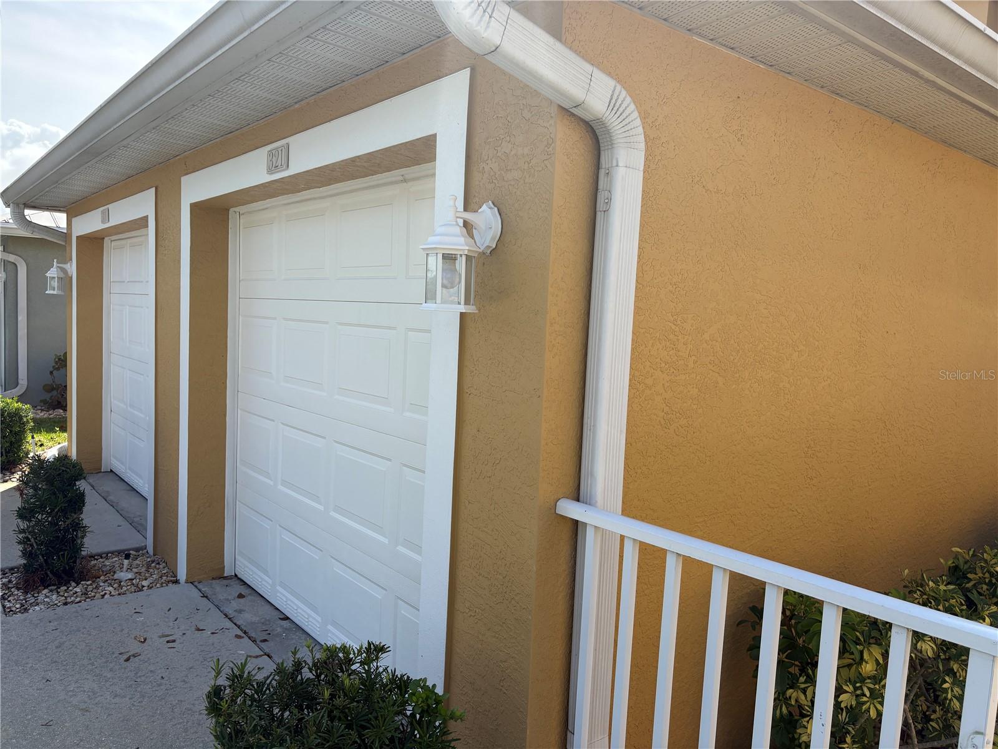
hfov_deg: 67.3
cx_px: 499
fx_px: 750
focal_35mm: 26
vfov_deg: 53.1
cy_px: 374
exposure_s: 1/2865
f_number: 1.6
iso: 64
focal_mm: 5.96
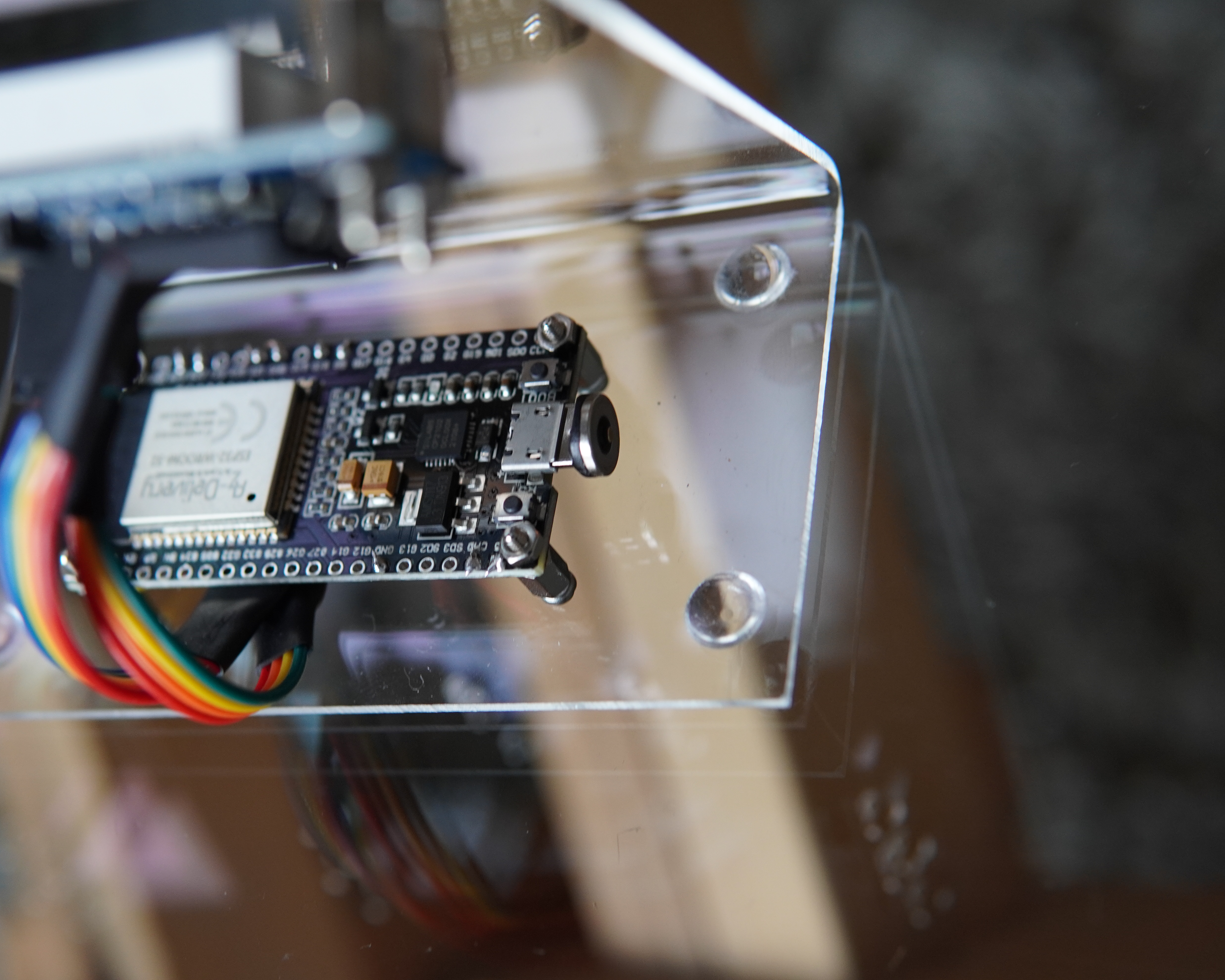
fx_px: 1849
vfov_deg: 29.7
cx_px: 518
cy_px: 492
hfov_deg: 36.6
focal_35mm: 51
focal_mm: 30
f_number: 3.2
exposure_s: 1/60
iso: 640
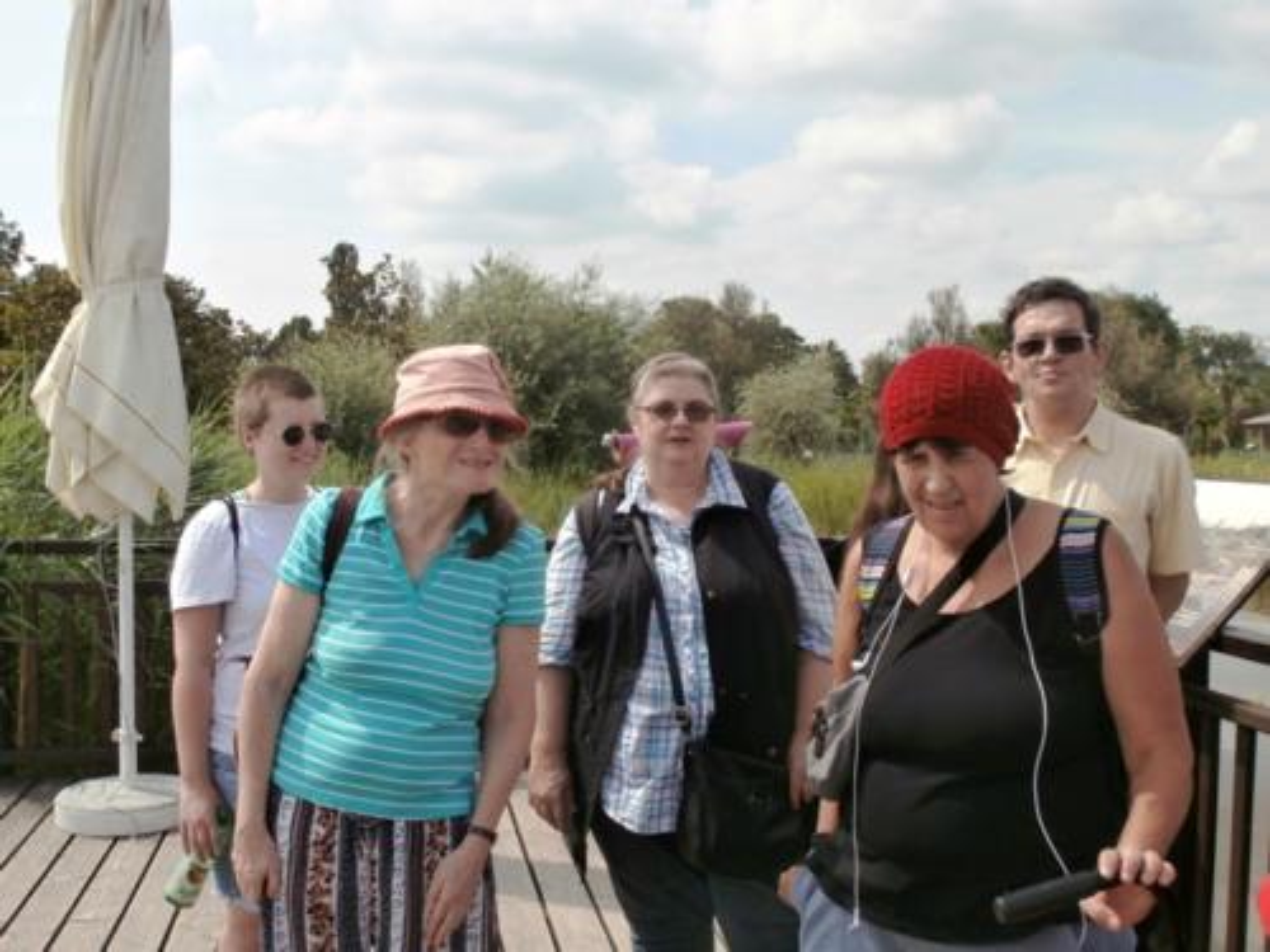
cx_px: 635
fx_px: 1394
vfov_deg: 37.7
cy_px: 476
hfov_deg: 49.0
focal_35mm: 38
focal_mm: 6.67
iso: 100
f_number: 9.9
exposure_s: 1/160
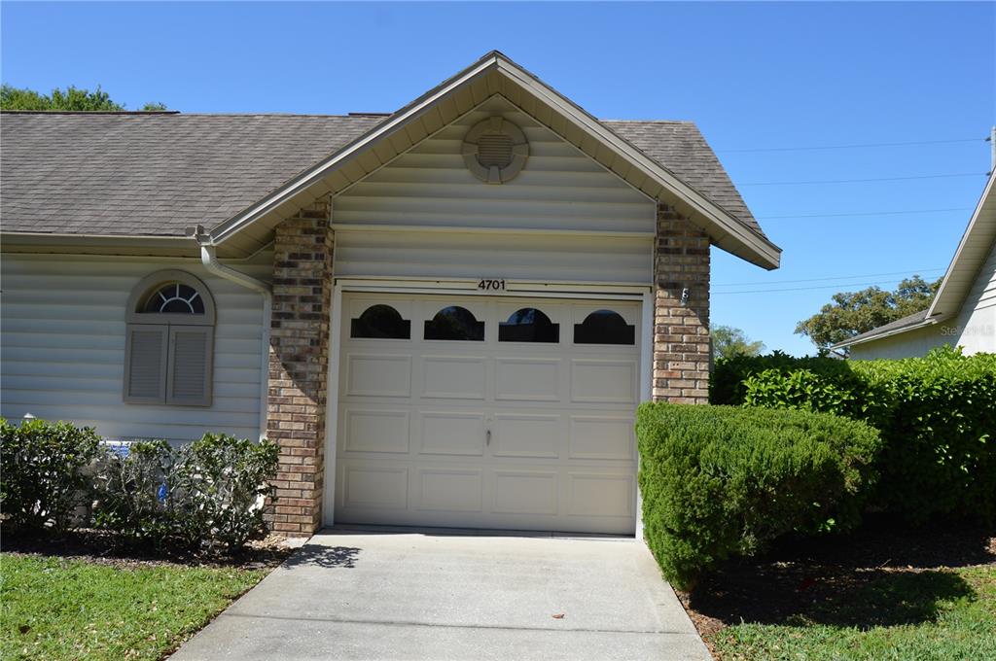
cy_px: 330
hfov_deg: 62.0
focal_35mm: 30
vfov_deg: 43.5
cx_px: 498
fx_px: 829
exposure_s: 1/250
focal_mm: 20
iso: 100
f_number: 8
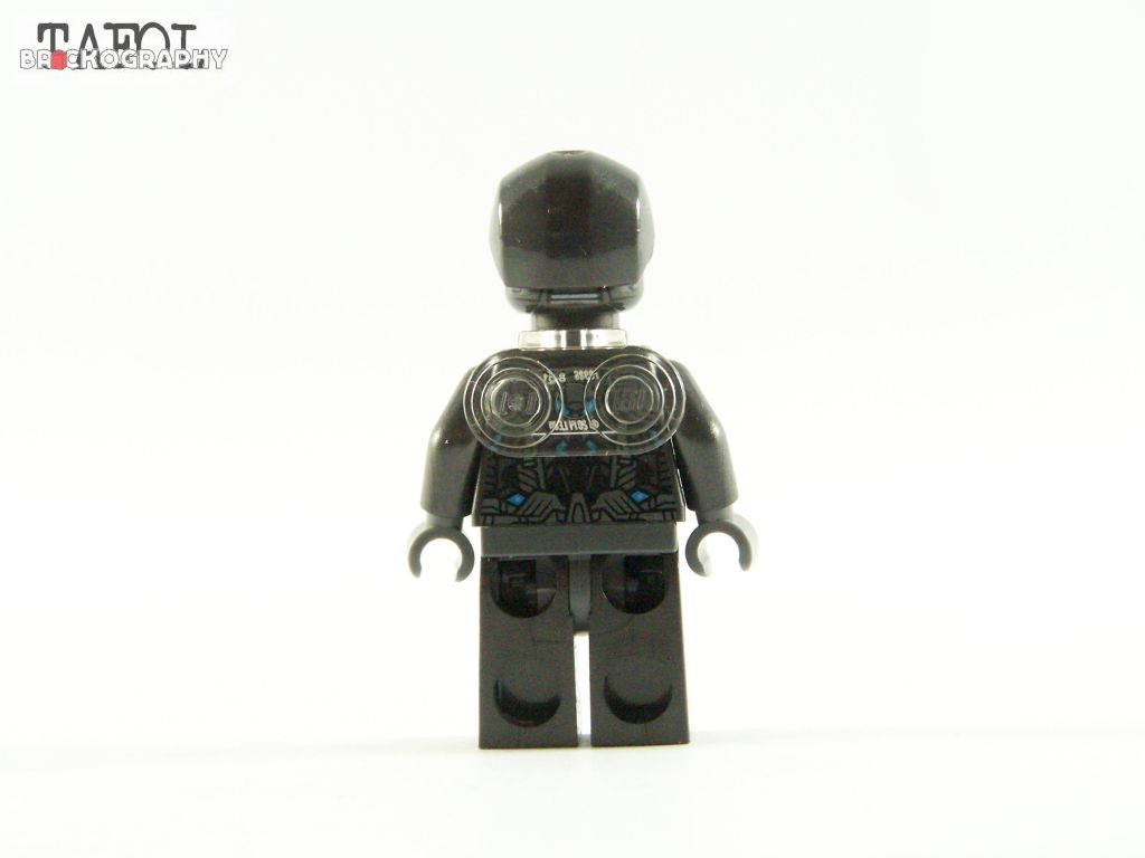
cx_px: 572
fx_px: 3473
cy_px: 429
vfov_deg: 14.1
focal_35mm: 105
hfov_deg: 18.7
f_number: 4
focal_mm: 17.5
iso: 400
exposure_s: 1/60
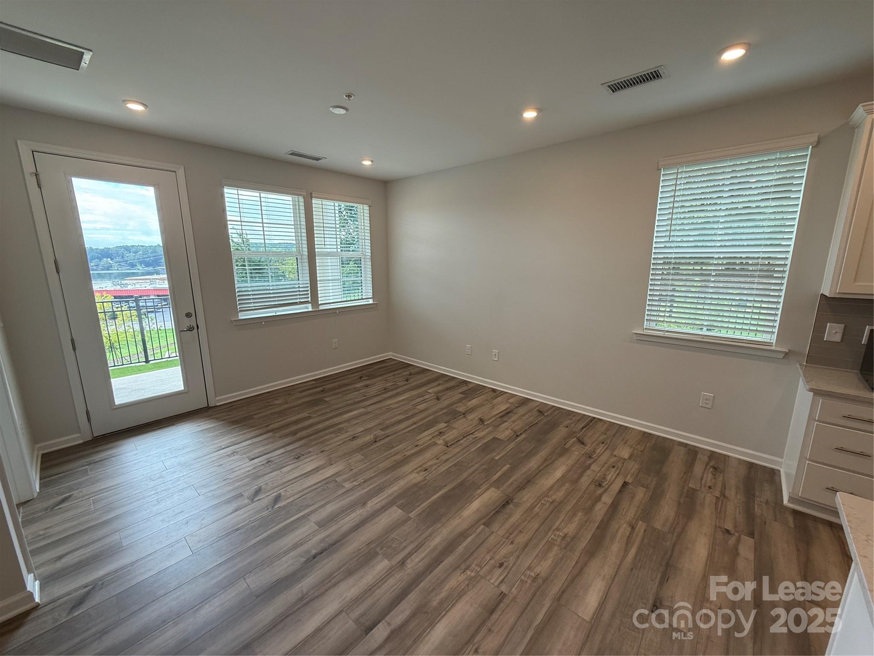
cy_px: 328
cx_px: 437
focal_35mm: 14
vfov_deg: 85.7
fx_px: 353
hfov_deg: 102.1
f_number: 2.2
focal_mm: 2.22
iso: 100
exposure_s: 1/120
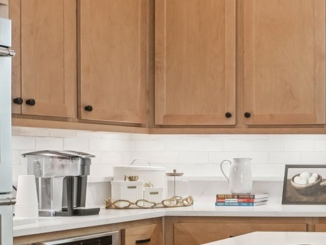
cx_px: 590
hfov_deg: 20.4
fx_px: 631
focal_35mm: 67
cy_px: 147
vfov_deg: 21.9
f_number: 8
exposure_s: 1/45
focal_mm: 16
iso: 400
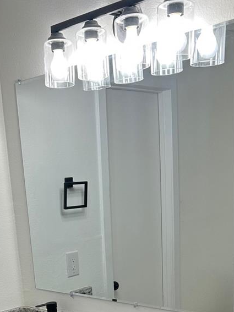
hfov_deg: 26.4
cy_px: 327
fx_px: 496
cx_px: 84
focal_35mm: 55
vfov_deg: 31.7
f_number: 1.5
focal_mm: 5.7
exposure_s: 1/120
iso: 50
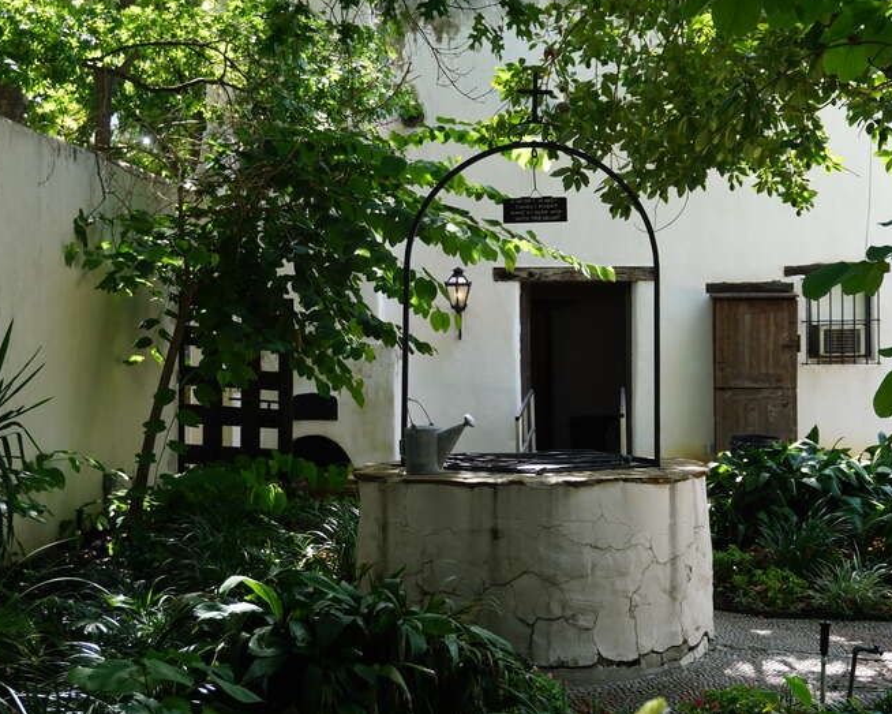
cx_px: 526
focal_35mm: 62
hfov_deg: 30.4
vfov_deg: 24.6
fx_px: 1637
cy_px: 354
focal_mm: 36
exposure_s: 1/60
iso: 125
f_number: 5.6
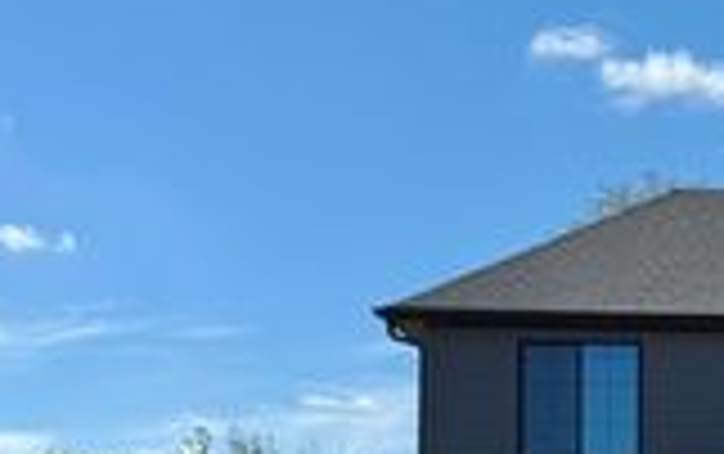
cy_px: 564
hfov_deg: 22.6
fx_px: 1560
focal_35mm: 79
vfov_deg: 15.8
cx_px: 1007
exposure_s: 1/5348
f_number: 1.78
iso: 80
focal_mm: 6.76
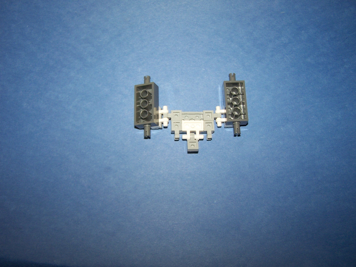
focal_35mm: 38
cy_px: 134
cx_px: 178
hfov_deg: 49.0
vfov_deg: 37.7
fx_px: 391
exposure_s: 1/60
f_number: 2.8
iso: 80
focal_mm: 6.3
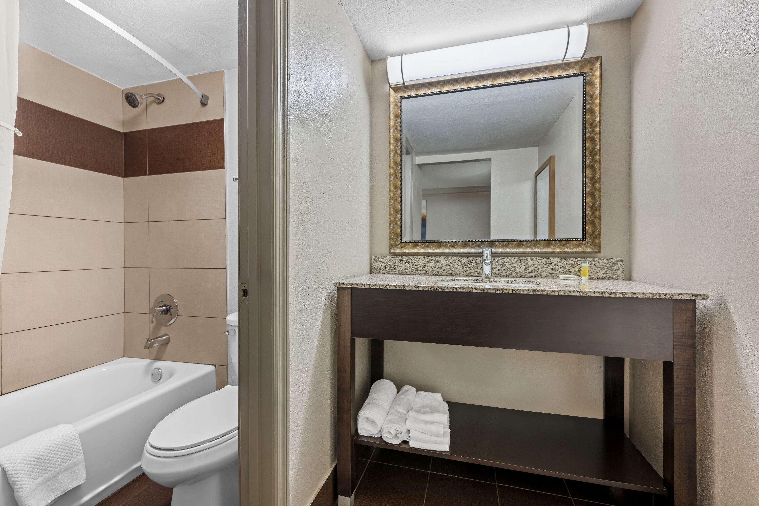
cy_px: 253
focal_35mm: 16
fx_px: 327
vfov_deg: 75.5
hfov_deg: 98.5
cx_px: 380
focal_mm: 15.5
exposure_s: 1.3
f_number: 8
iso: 125
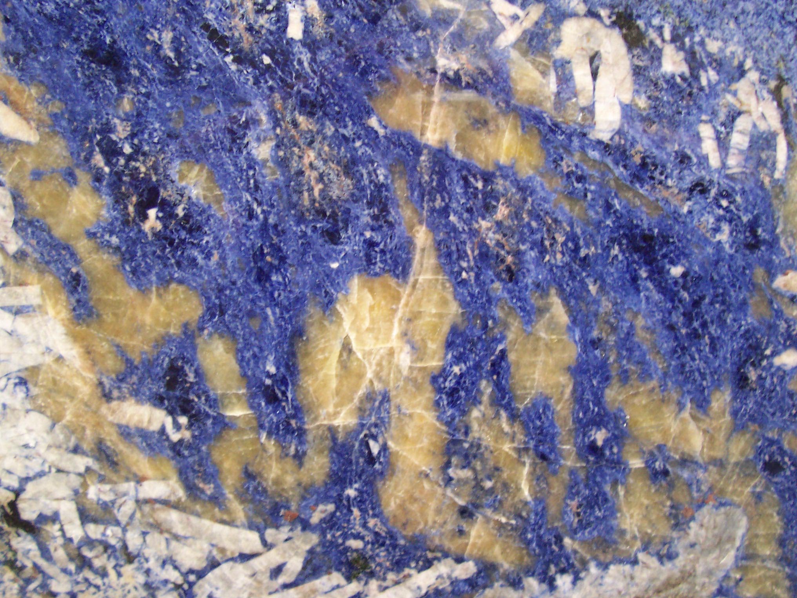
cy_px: 299
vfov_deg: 38.7
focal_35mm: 37
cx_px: 398
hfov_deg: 50.1
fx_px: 852
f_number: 2.8
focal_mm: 5.6
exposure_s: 1/30
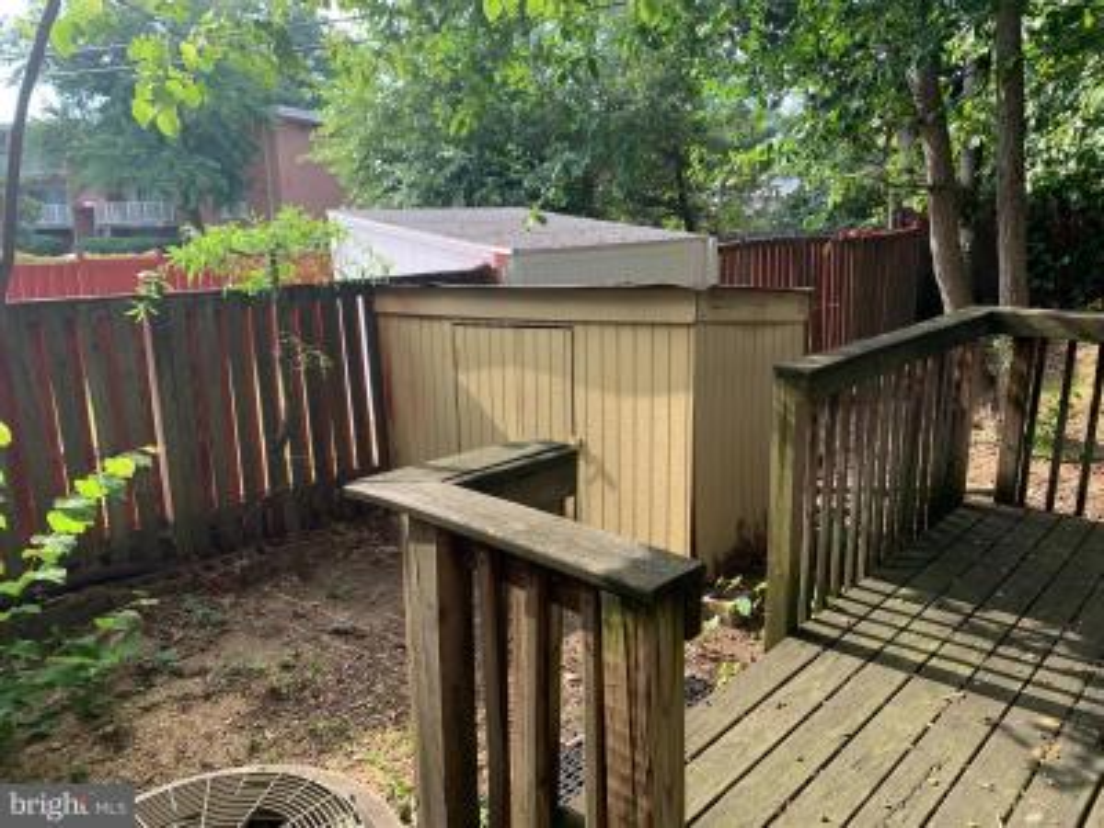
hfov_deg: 67.3
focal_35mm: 26
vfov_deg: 53.1
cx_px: 552
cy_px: 414
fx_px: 829
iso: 32
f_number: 1.8
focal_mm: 4.25
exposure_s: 1/122
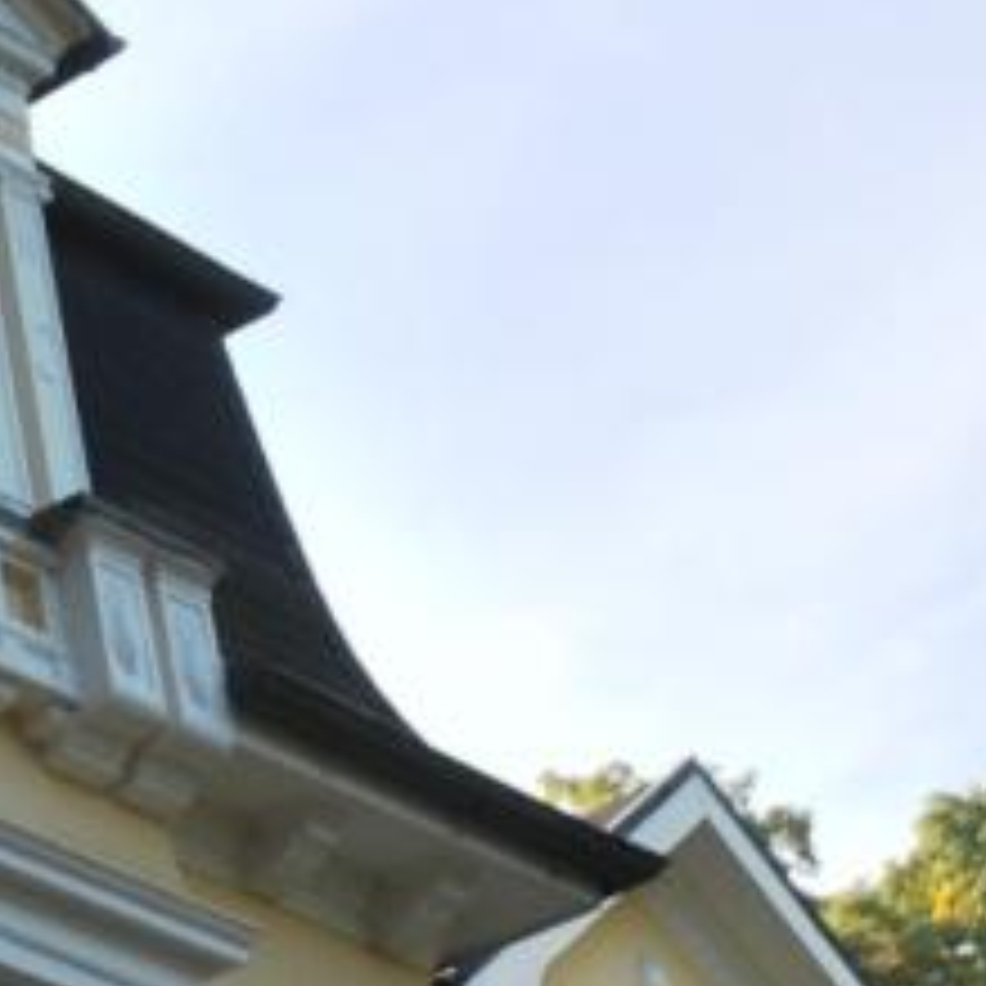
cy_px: 621
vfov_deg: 10.9
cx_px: -1013
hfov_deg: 10.0
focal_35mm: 161
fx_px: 5188
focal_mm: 27
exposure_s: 1/250
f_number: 8
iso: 200
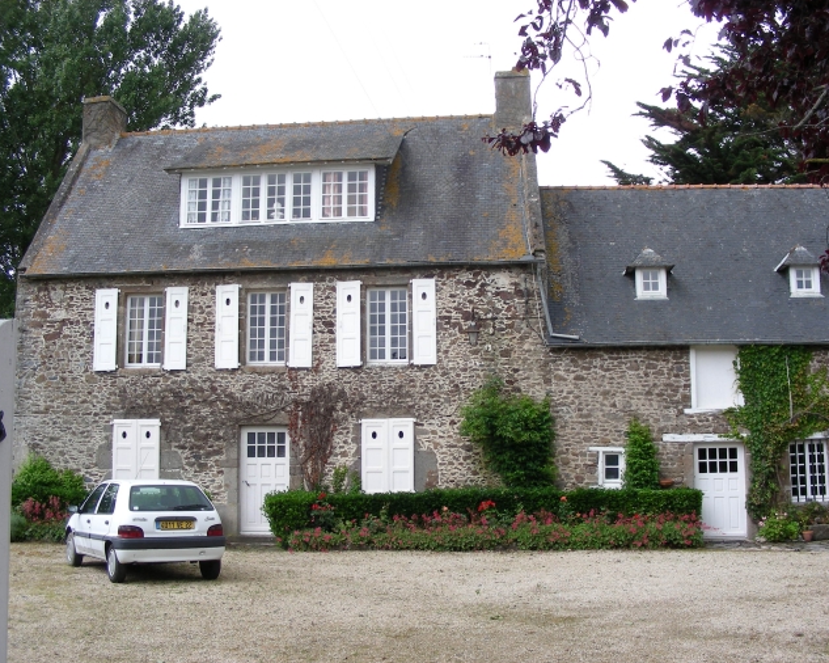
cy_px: 334
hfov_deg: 45.8
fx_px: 981
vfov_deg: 37.3
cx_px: 432
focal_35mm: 40
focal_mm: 6.3
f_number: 4
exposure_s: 1/130
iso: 50
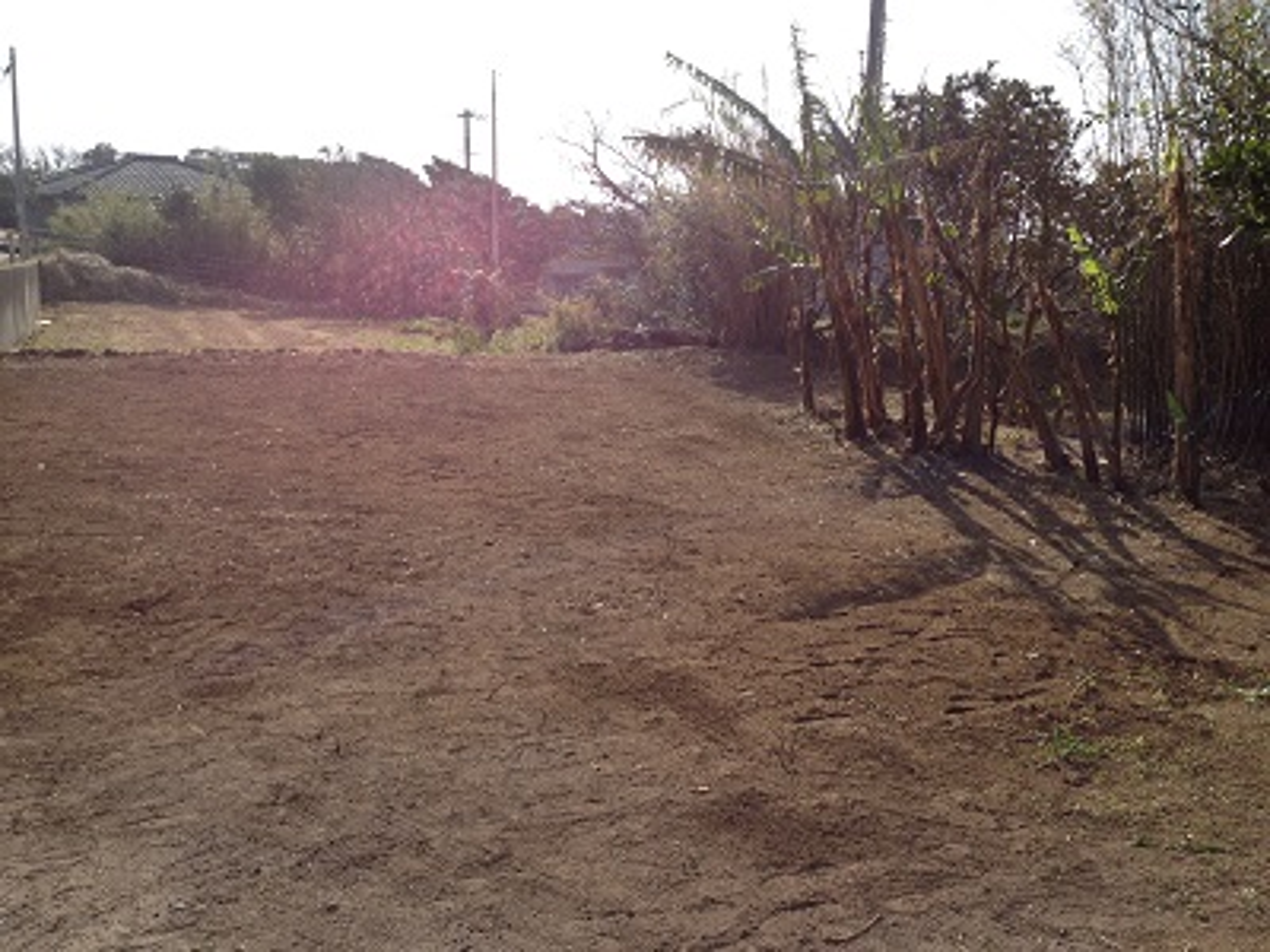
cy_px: 476
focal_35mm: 35
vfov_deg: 40.7
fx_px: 1284
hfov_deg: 52.6
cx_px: 635
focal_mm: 4.28
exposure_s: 1/1416
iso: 50
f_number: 2.4
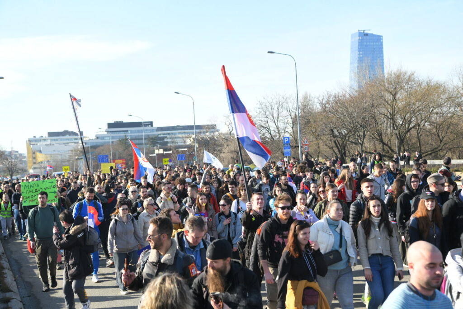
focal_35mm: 52
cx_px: 232
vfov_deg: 26.0
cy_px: 154
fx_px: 669
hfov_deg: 38.2
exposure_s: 1/1250
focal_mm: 52
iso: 500
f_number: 5
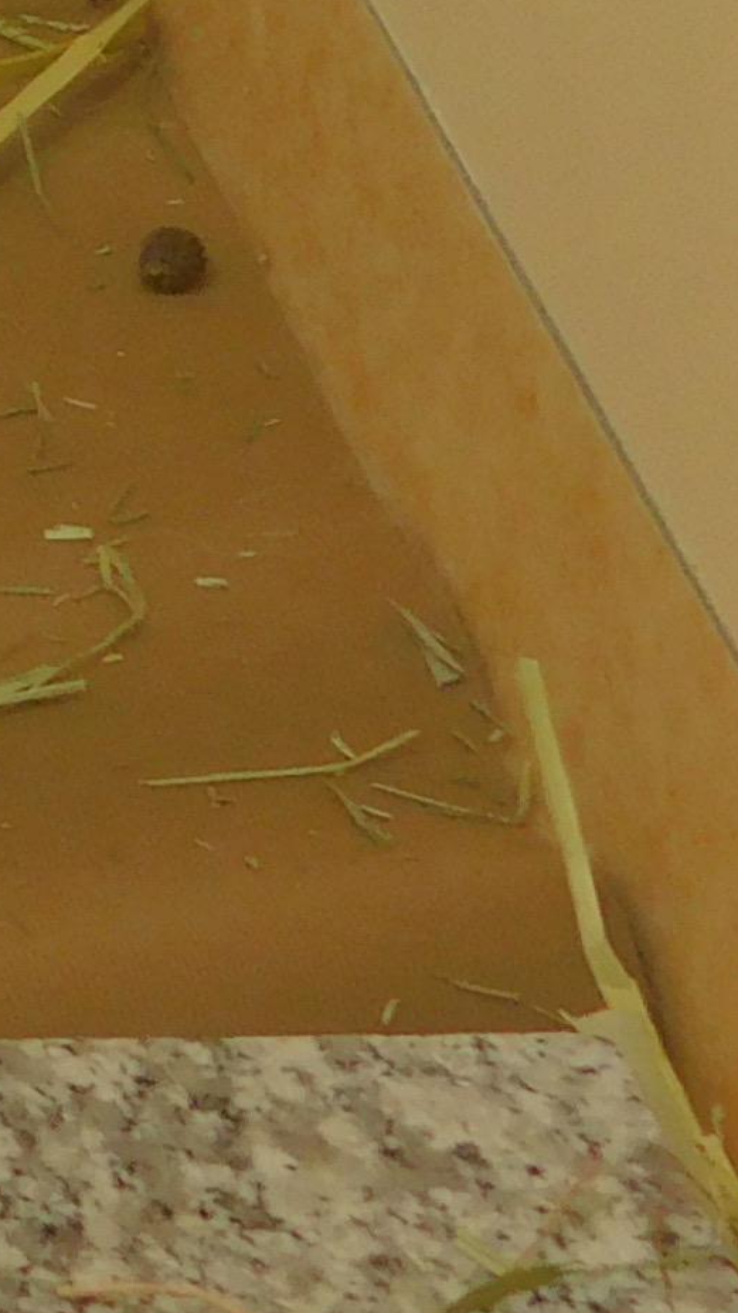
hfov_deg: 5.8
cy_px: -463
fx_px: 6788
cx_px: -1514
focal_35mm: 195
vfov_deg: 10.8
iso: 160
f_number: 3.5
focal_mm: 6.3
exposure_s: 1/30
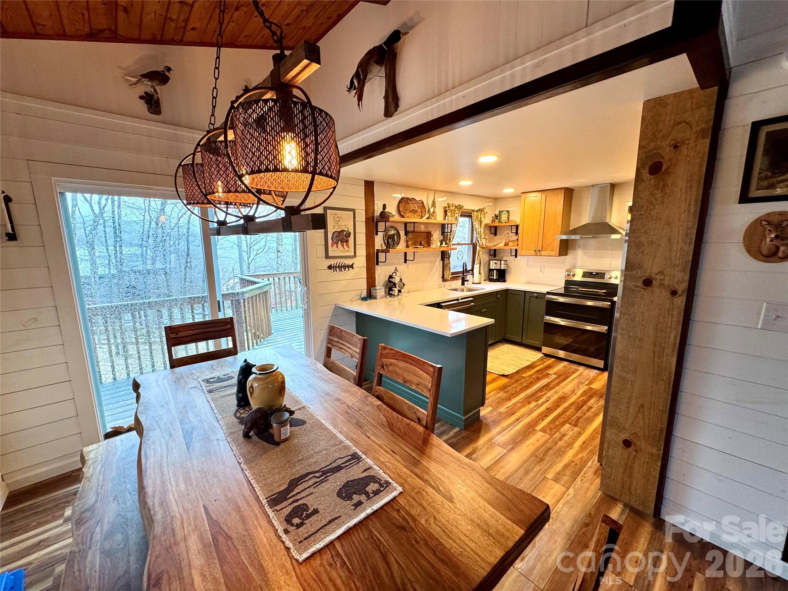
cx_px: 394
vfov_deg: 85.7
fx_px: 319
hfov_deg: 102.1
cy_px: 296
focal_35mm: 14
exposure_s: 1/60
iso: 200
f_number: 2.2
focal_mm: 2.22
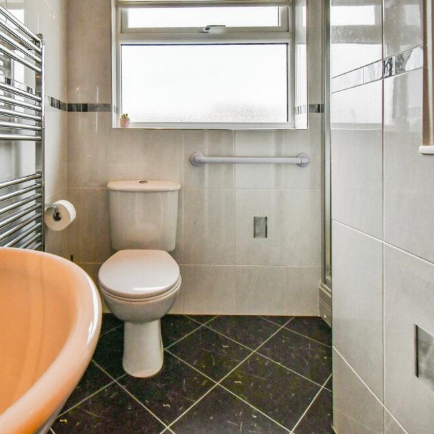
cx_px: 99
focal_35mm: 20
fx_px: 284
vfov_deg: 74.8
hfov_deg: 69.0
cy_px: 212
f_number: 8
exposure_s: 1/160
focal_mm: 10
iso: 800
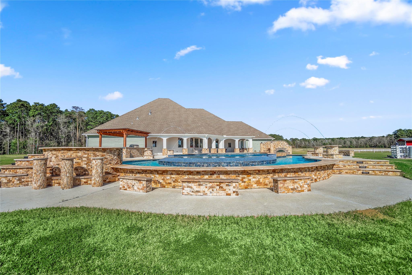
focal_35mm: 16
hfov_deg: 96.7
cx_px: 206
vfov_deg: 73.7
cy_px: 138
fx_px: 183
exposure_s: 1/8000
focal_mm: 16
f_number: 4
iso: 100
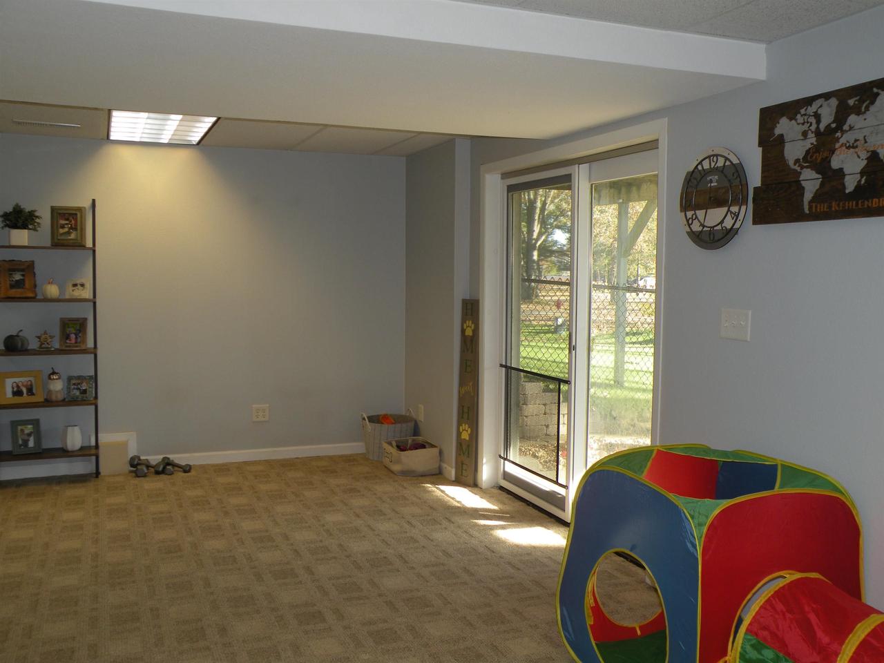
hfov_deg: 55.4
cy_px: 332
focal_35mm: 33
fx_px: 843
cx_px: 442
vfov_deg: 42.9
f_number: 3.2
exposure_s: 1/55.8
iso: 64
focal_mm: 5.8
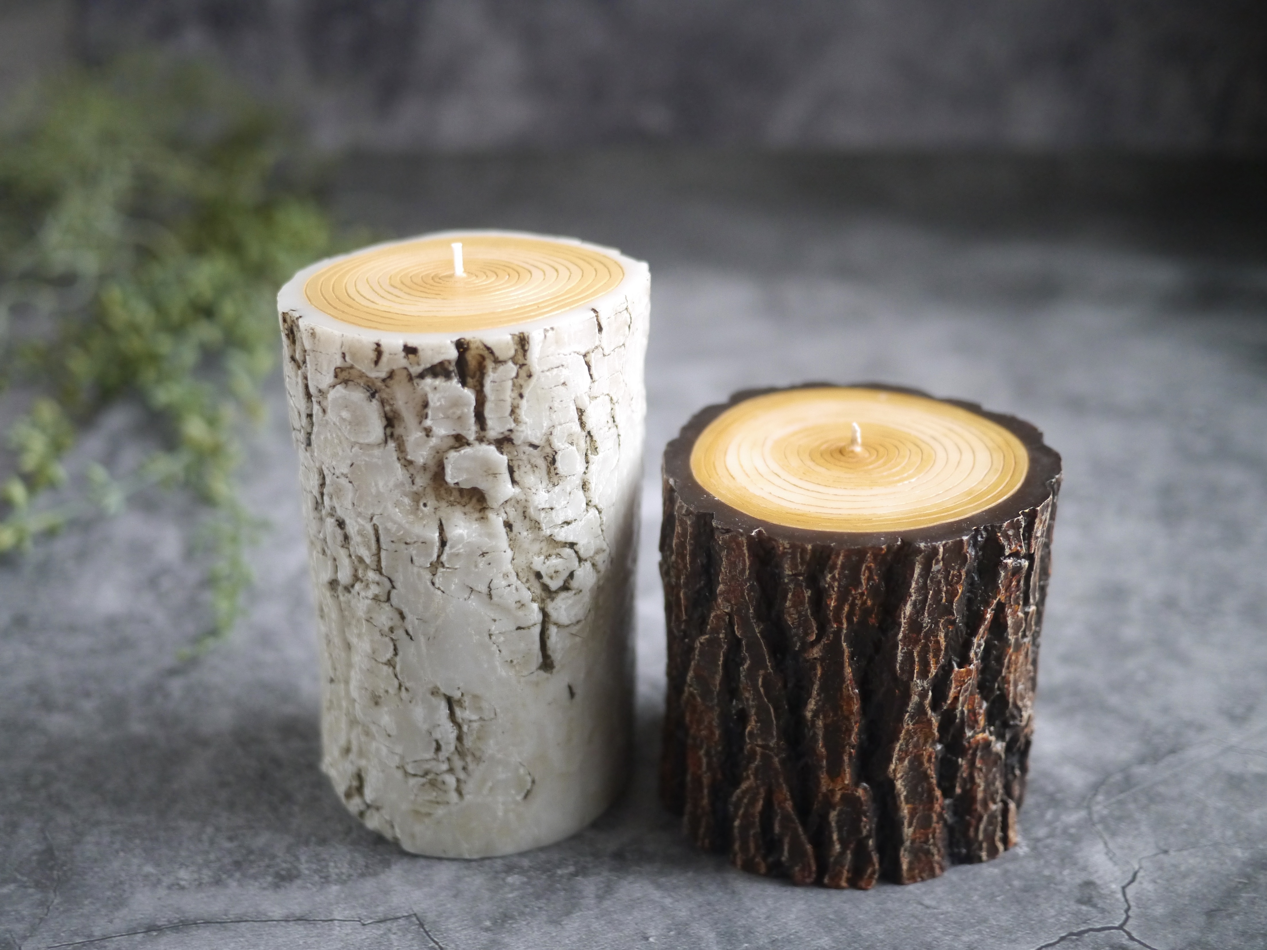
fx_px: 1464
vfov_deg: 36.0
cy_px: 475
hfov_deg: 46.8
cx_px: 634
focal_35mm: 40
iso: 1250
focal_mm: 20
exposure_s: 1/60
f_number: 1.7
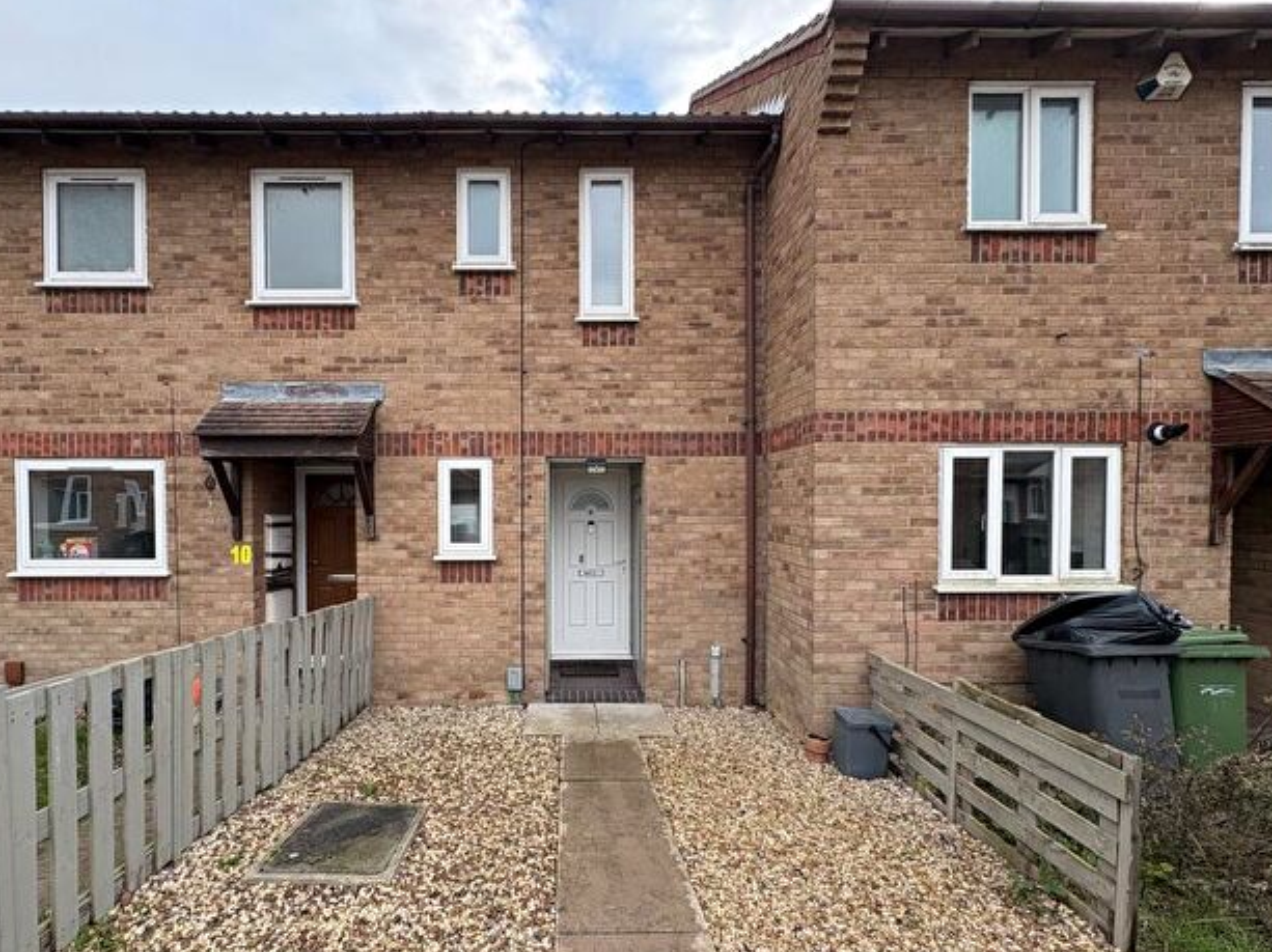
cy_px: 522
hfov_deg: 94.2
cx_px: 569
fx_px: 588
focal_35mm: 16
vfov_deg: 77.8
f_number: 2.2
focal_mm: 2.22
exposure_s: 1/99
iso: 50
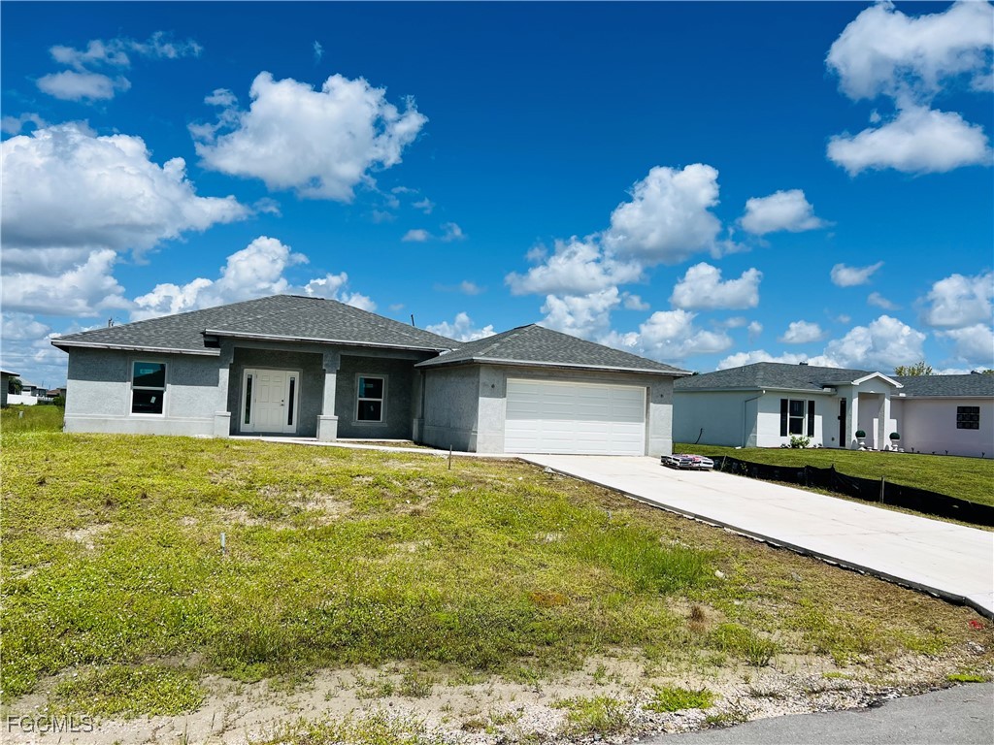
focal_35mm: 26
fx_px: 747
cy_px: 372
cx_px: 497
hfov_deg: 67.3
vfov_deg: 53.1
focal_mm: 5.7
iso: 50
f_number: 1.5
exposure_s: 1/8696
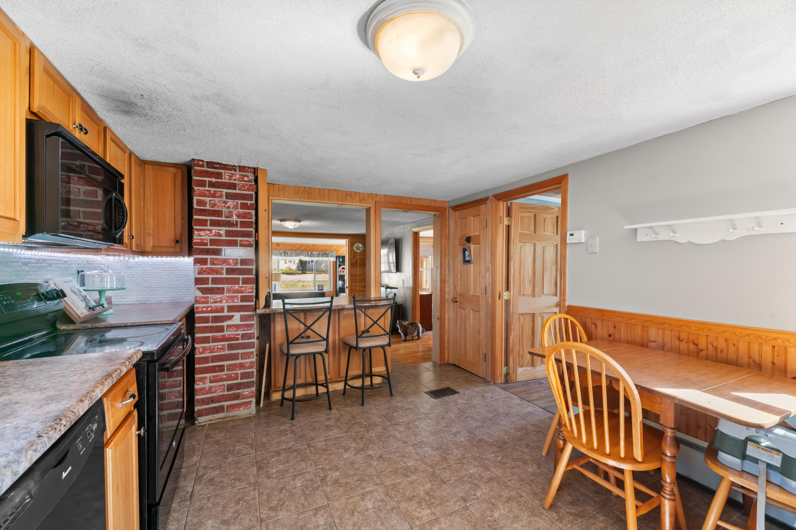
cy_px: 265
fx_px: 309
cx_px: 398
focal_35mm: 14
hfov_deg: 104.3
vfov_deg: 81.1
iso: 320
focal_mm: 14
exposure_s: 1/3
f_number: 9
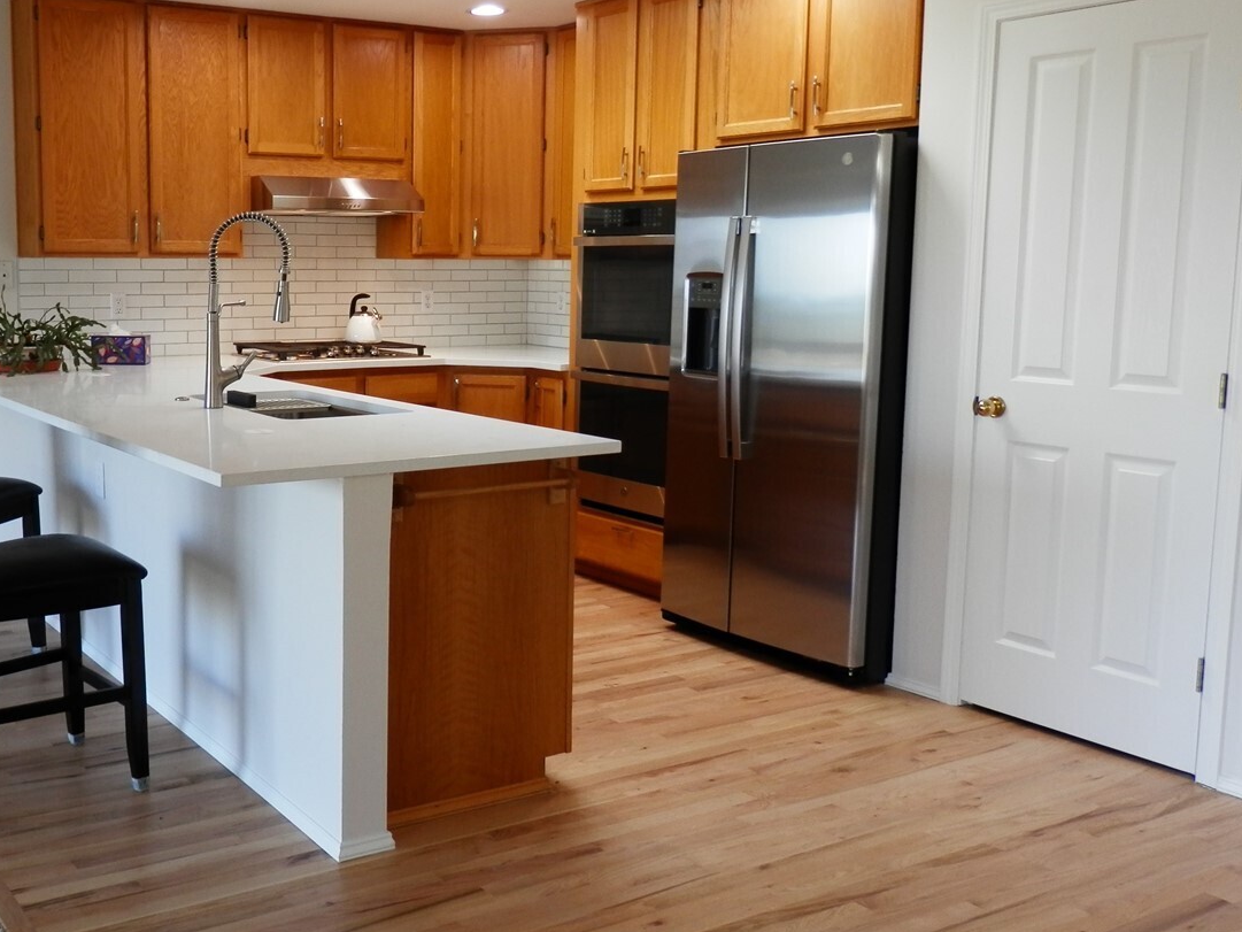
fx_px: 1328
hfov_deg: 48.8
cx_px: 362
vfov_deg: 38.6
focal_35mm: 37
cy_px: 430
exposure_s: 1/30
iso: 80
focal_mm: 4.5
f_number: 3
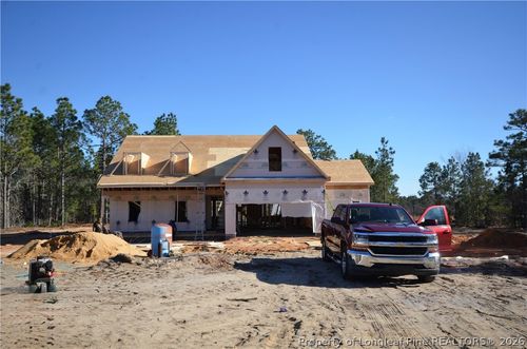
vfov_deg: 43.4
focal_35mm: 30
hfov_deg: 62.0
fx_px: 438
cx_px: 264
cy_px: 174
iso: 125
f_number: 8
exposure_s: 1/250
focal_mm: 20
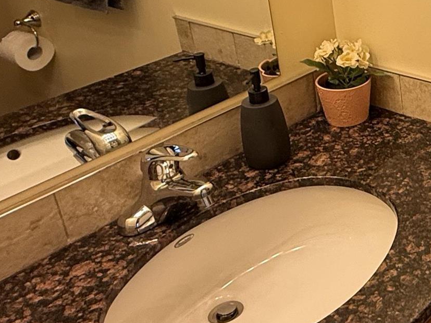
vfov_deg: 27.2
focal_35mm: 52
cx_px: 554
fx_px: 647
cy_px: 44
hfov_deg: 29.8
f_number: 2.2
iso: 125
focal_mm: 2.22
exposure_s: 1/120
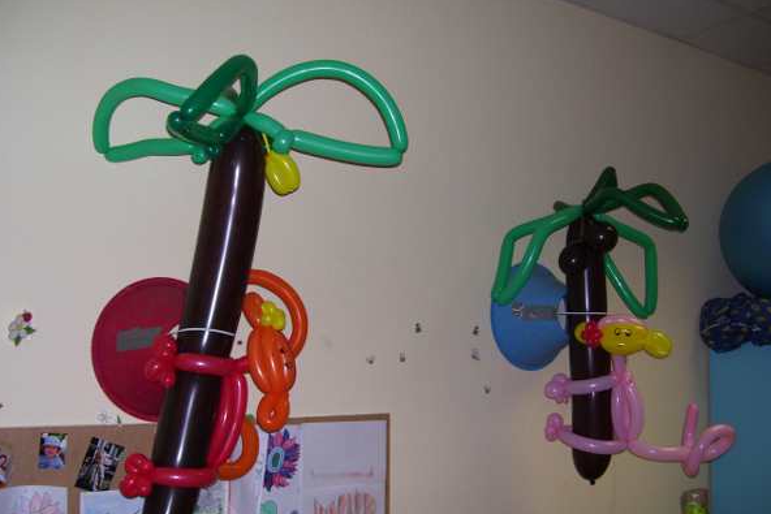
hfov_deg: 49.5
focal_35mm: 39
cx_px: 382
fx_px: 835
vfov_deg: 34.2
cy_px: 268
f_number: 2.7
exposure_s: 1/60
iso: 80
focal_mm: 6
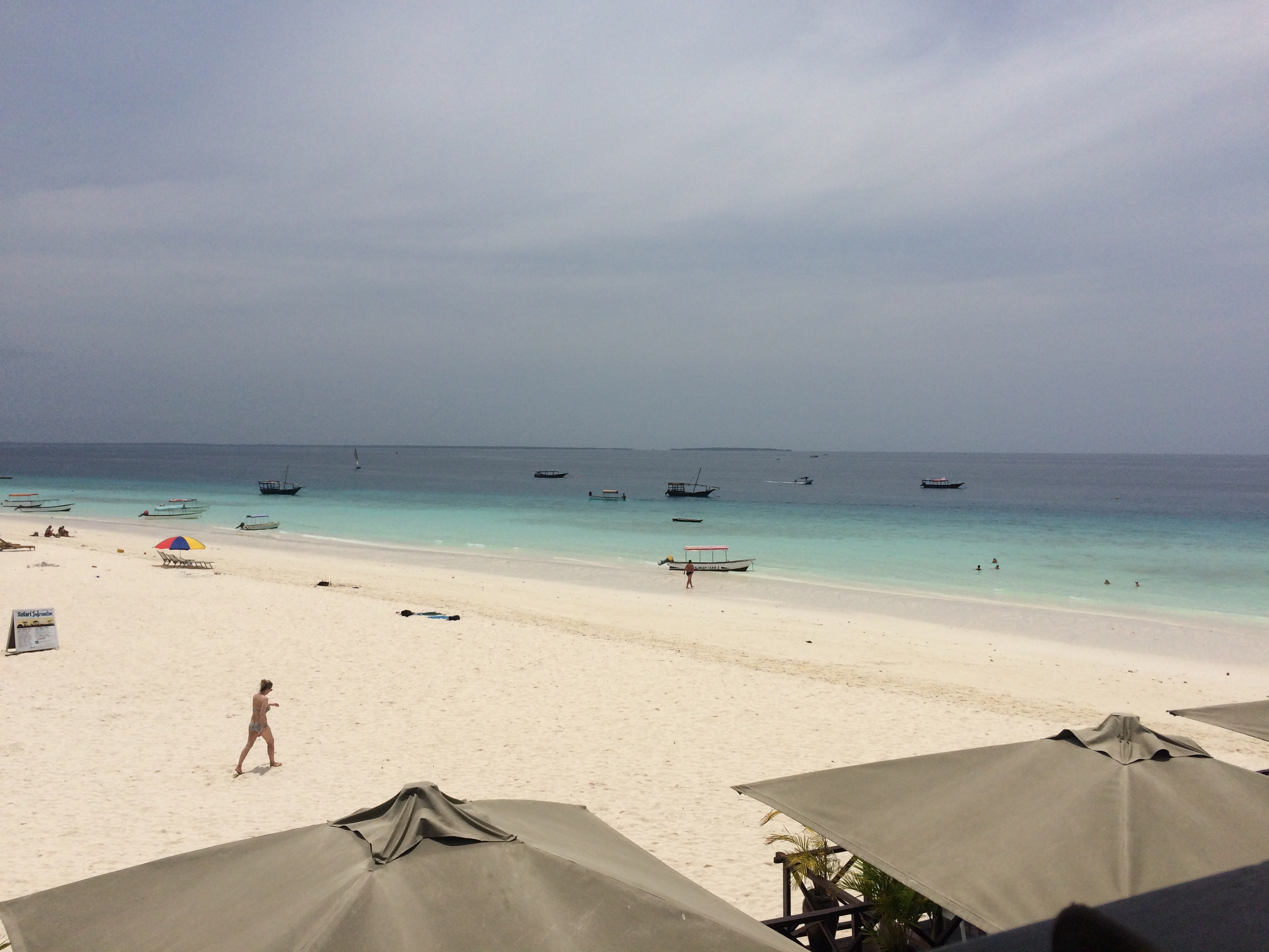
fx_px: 1063
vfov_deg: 48.2
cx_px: 634
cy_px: 476
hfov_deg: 61.7
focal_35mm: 29
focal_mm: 4.15
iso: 40
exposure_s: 1/10309
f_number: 2.2
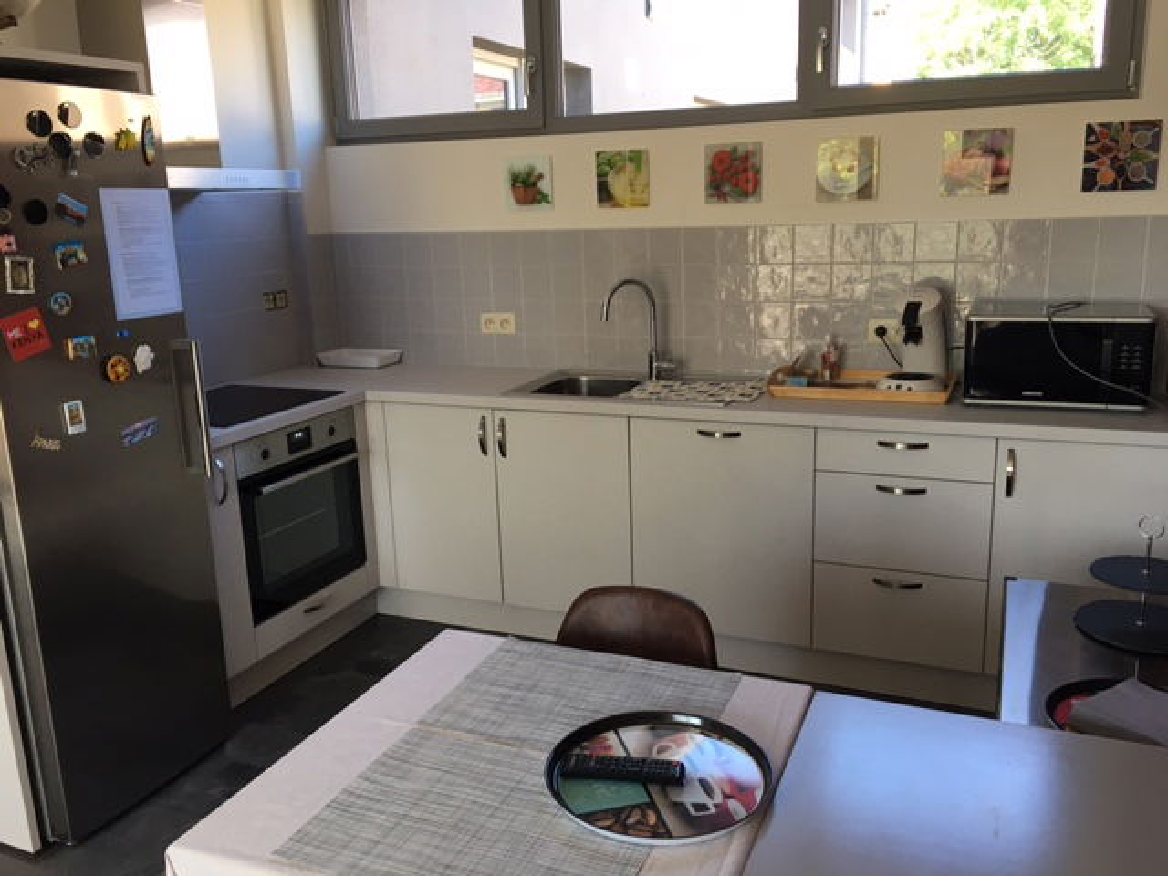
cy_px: 438
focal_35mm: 29
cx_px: 584
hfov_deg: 61.7
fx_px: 979
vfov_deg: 48.2
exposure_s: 1/33
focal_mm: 4.15
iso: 25
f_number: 2.2
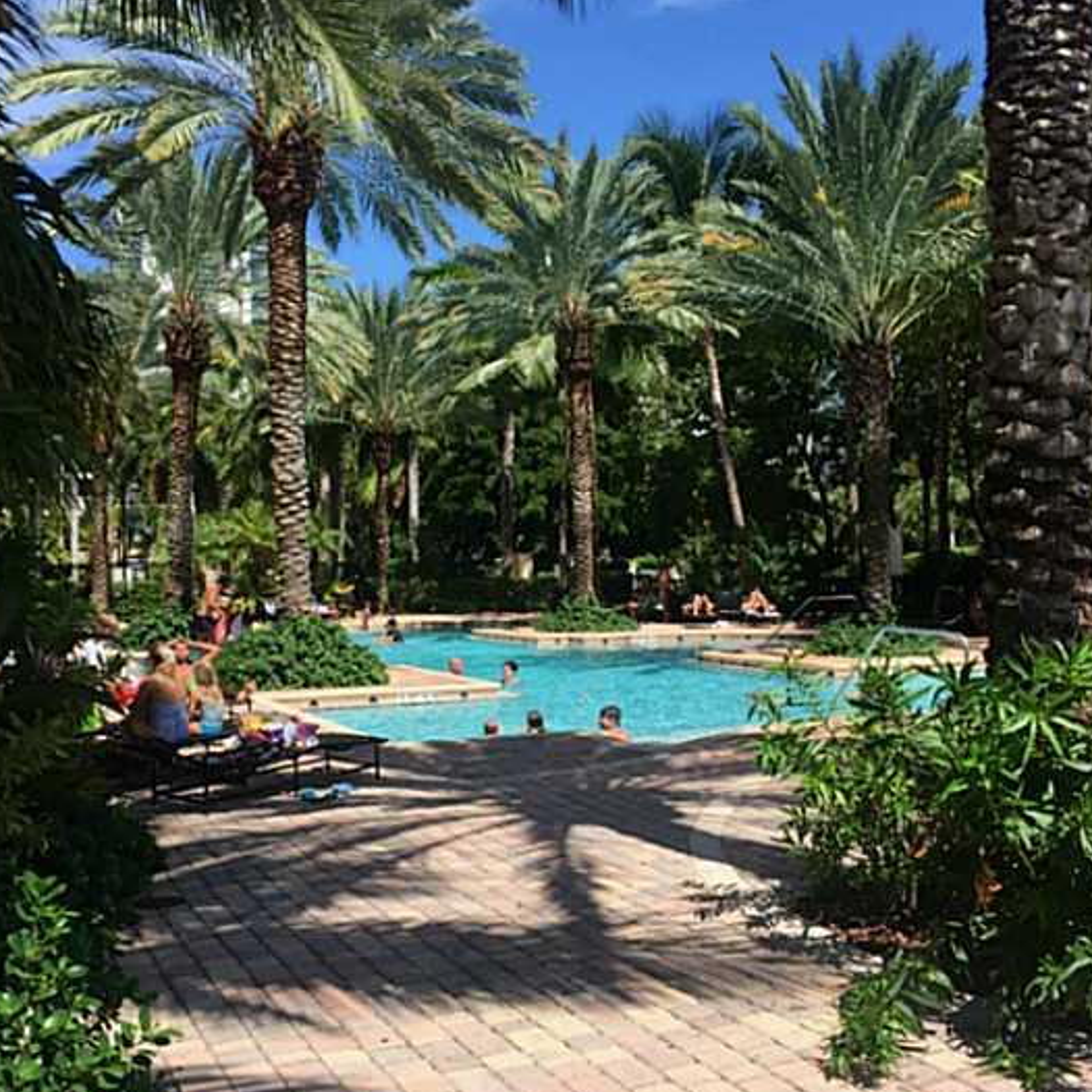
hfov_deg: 42.8
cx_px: 571
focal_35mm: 39
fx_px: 1392
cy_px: 550
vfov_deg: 42.8
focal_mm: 4.15
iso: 32
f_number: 2.2
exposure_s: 1/1721
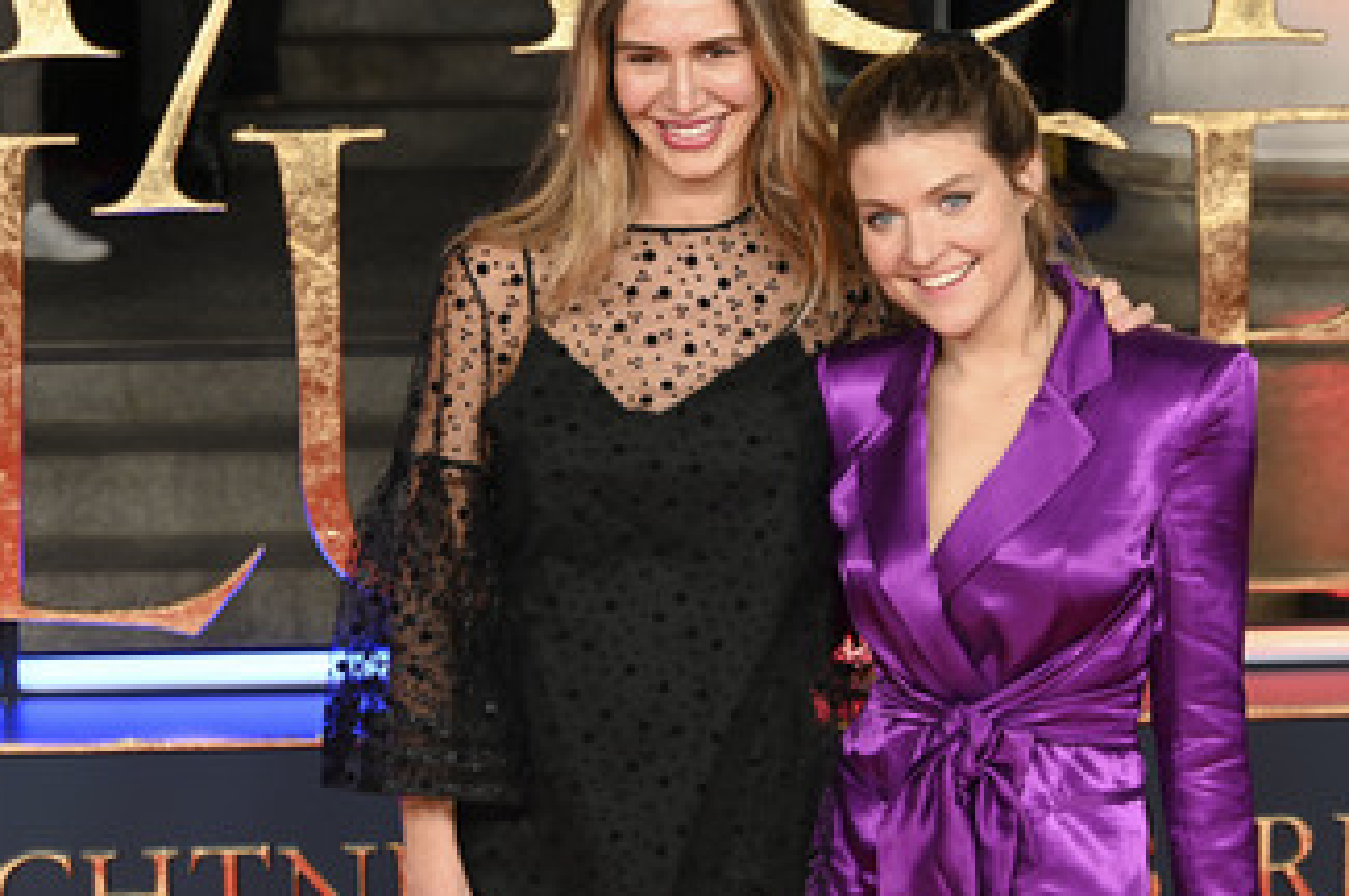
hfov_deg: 19.6
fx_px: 3893
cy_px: 448
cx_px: 778
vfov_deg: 13.1
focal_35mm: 104
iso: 640
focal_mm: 75
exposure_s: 1/125
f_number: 5.6
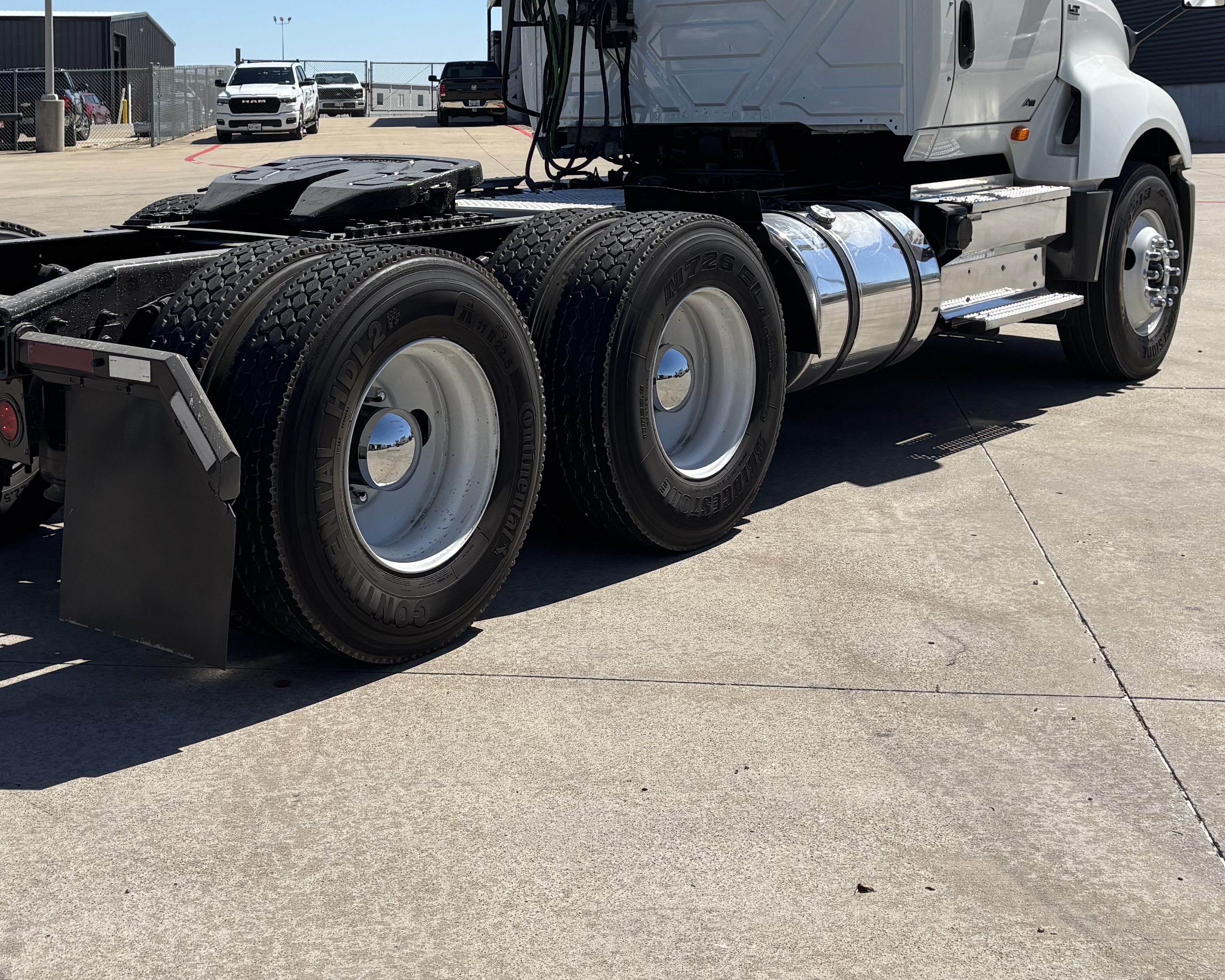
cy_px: 183
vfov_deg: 29.0
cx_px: 478
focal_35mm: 51
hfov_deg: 36.5
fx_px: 1849
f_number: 1.6
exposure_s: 1/4425
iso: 50
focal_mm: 5.96
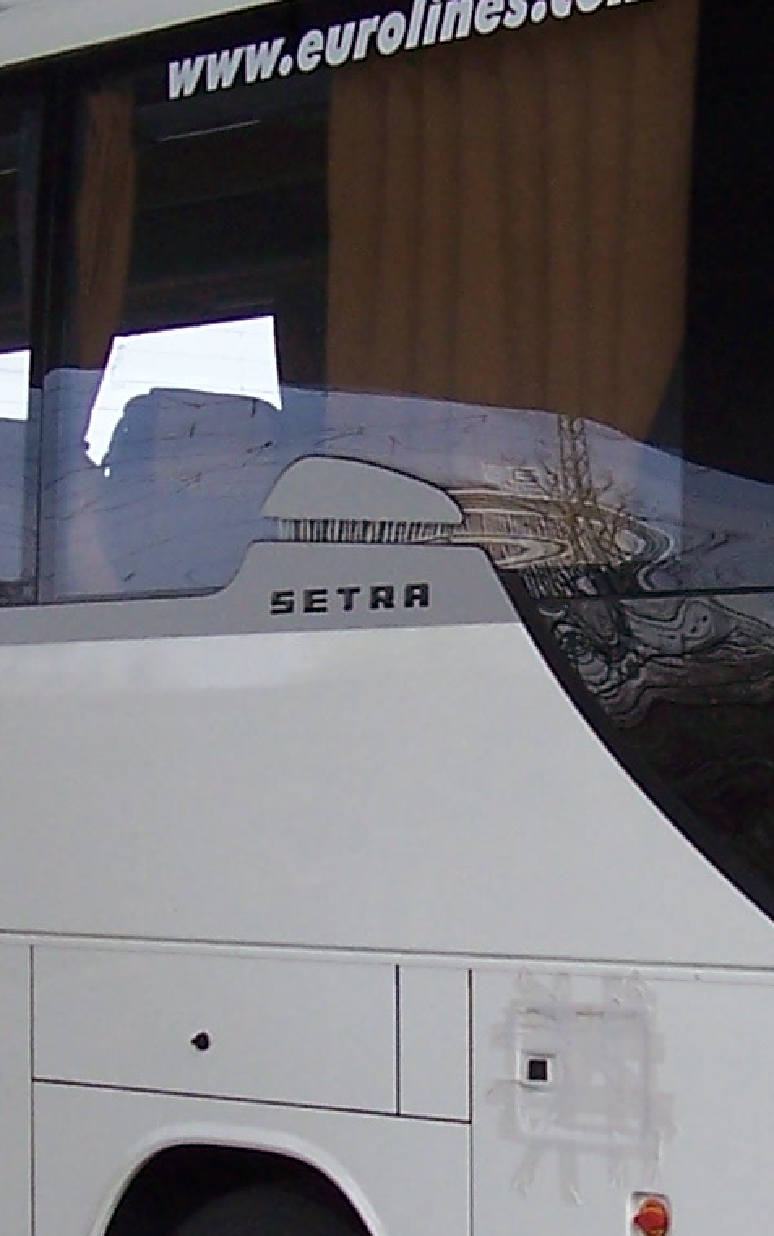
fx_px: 4079
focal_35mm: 121
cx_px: 573
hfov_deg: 10.8
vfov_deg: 17.2
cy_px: 814
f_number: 2.7
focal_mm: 5.6
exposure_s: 1/250
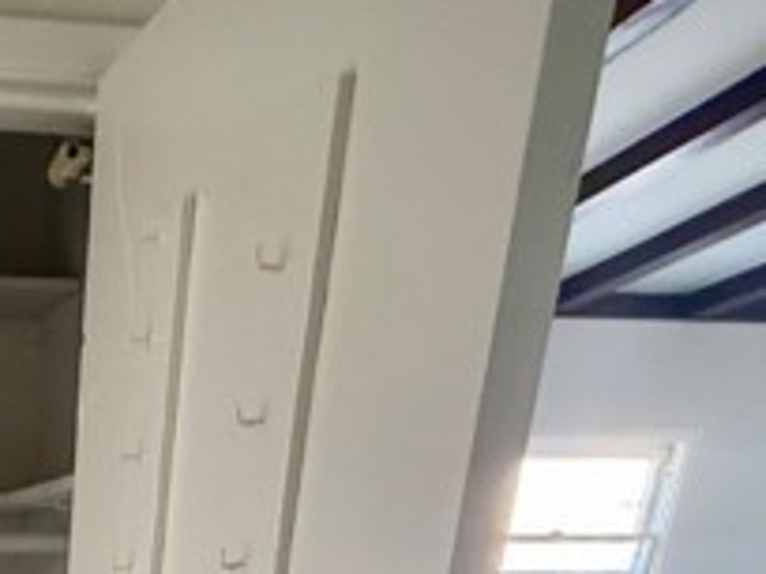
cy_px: 874
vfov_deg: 24.8
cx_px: -165
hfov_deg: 34.1
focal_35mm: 44
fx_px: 974
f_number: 2.2
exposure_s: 1/67
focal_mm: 2.22
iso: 320
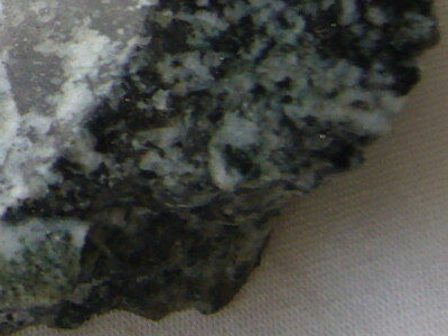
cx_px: -330
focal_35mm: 140
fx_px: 1812
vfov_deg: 10.4
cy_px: -65
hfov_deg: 12.9
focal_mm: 5.8
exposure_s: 1/40
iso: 80
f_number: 2.8
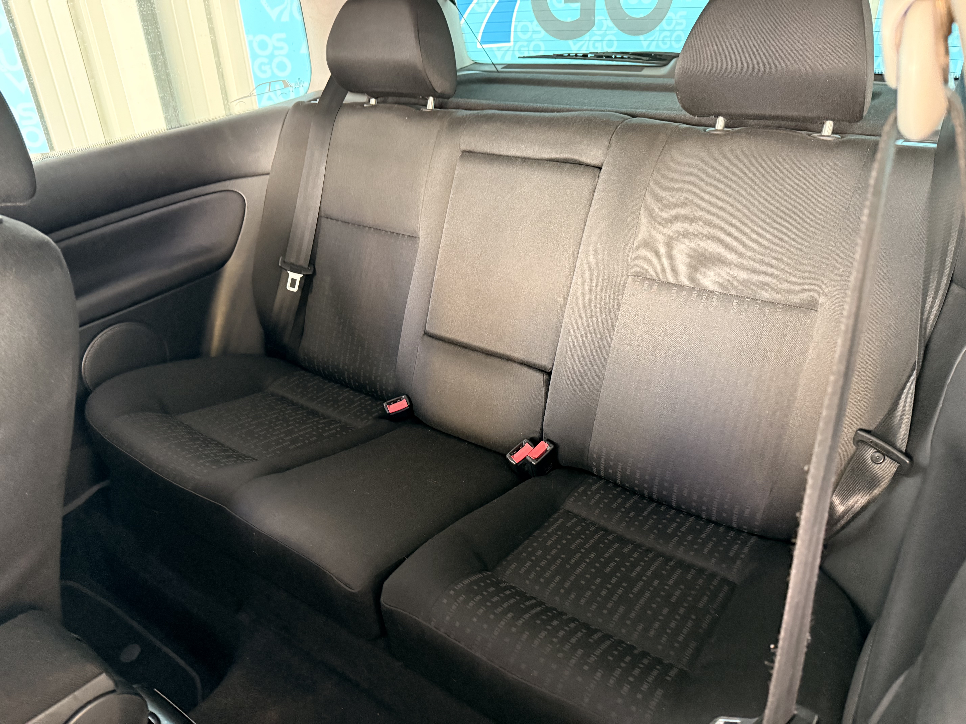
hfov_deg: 71.6
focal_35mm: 24
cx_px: 483
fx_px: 670
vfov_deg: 56.8
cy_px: 362
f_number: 1.78
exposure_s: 1/40
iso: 1000
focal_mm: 6.76
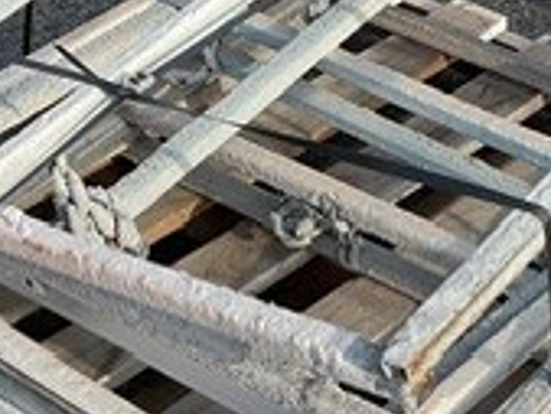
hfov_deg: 17.8
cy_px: 225
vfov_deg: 13.5
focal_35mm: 110
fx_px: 1752
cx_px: 411
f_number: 1.8
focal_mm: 3
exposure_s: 1/898
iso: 16
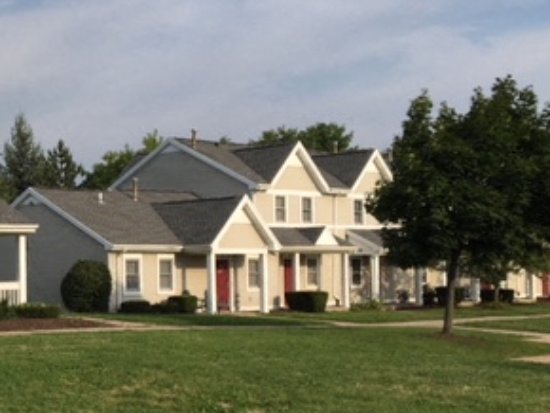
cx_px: -6
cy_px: 248
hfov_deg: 28.3
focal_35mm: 64
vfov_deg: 22.9
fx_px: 1018
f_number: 2.2
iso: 25
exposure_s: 1/1570
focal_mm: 4.15
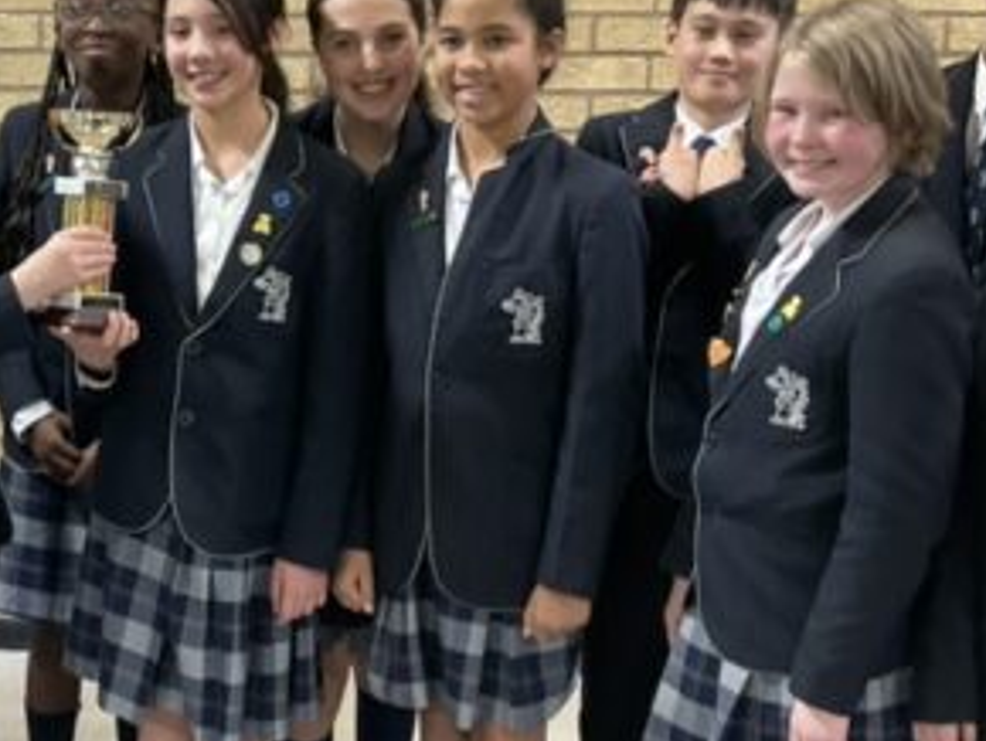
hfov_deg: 25.5
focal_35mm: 75
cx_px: 180
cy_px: 481
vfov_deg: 19.6
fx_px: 2138
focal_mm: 3
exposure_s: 1/50
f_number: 1.8
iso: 125
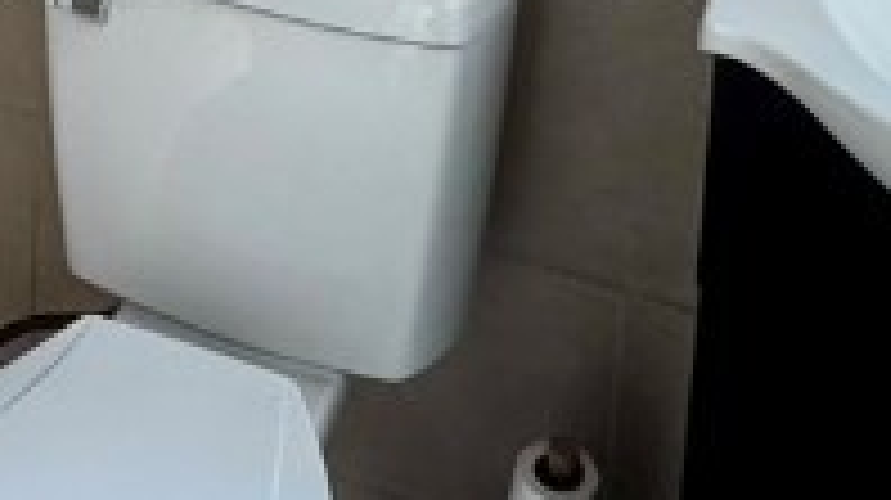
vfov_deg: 12.9
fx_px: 1865
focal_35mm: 79
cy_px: -563
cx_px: 108
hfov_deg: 26.1
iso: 320
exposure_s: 1/99
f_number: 2.2
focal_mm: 2.22
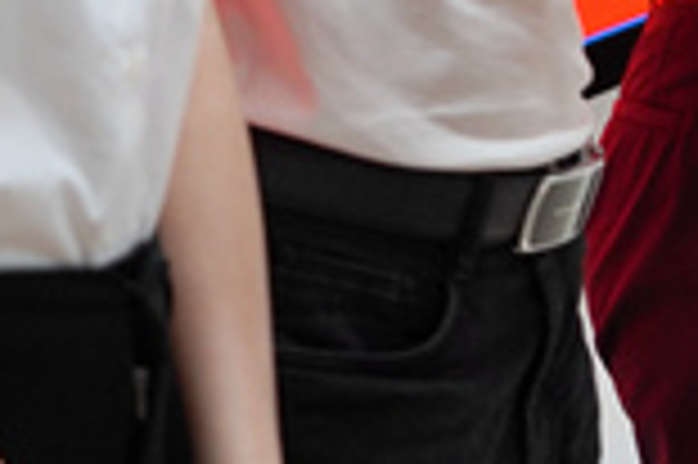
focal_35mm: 269
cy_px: -723
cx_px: 1184
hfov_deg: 7.5
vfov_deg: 4.9
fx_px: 5210
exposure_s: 1/160
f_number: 4
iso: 800
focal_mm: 52
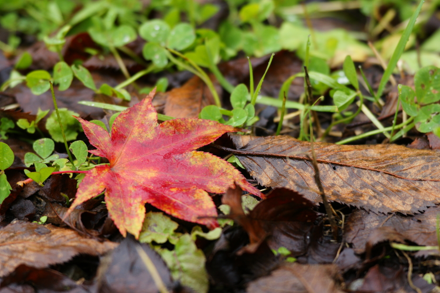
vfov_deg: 3.9
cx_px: 210
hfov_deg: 5.9
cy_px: 143
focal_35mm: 348
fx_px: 4251
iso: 200
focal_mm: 210
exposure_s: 1/40
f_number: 5.6
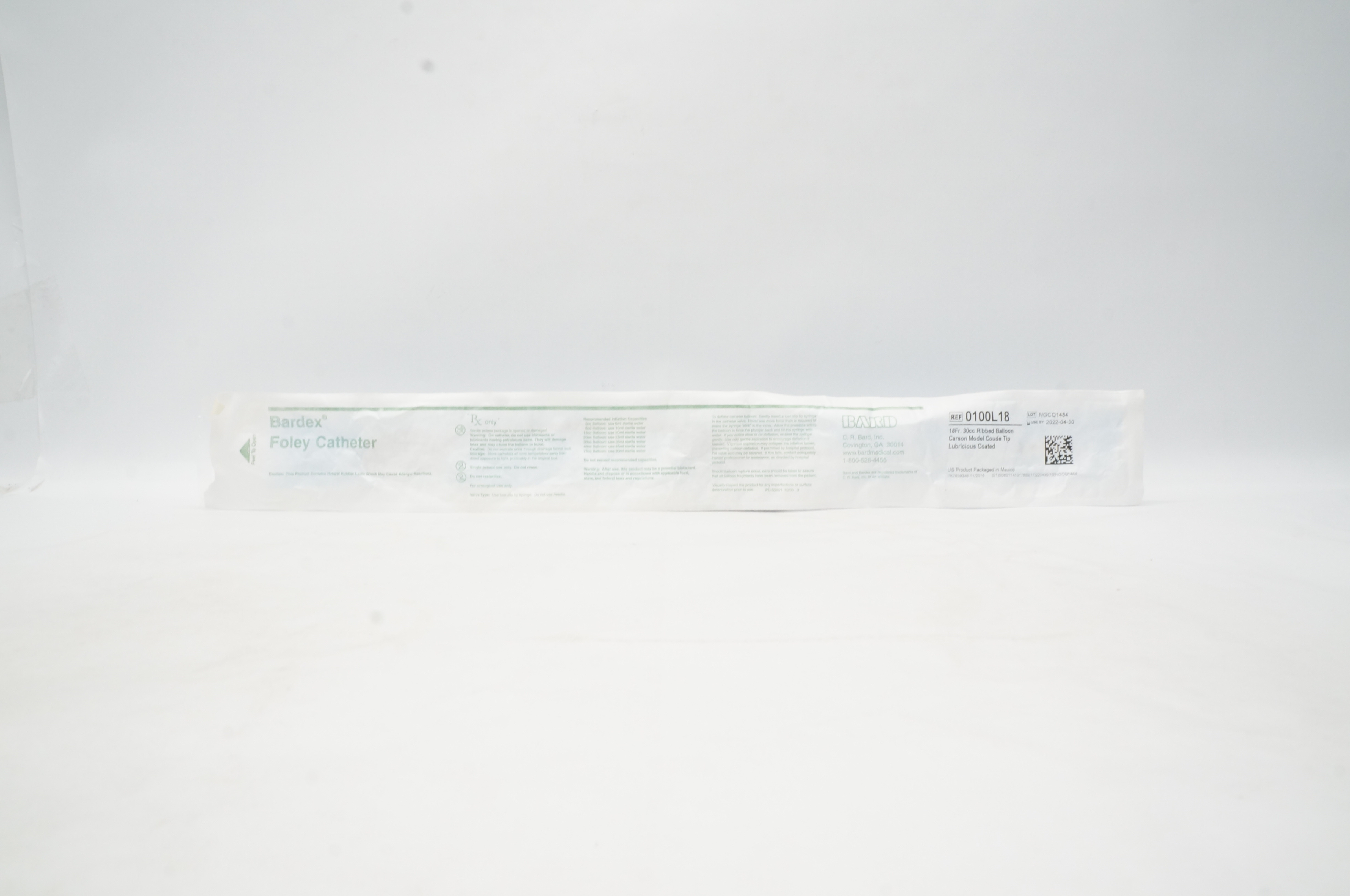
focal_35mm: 27
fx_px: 1011
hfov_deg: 67.4
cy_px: 448
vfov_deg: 47.8
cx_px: 675
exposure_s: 1/13
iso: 800
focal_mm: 18
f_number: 14
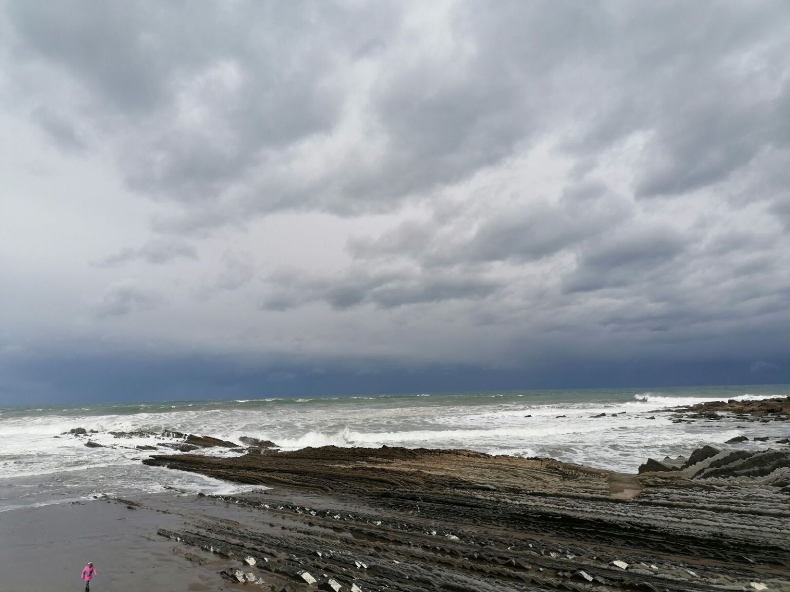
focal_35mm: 27
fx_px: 616
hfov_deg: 65.3
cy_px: 296
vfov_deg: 51.4
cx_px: 395
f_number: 1.8
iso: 50
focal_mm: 4.75
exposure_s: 1/1779
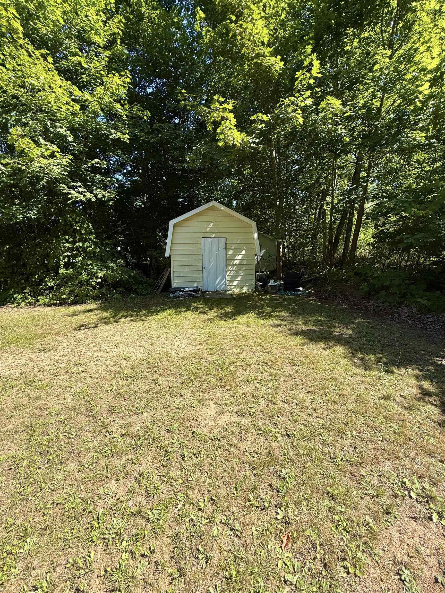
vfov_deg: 102.1
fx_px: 240
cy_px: 296
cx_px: 222
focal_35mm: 14
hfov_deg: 85.7
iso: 50
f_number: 2.2
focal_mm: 2.22
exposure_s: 1/579
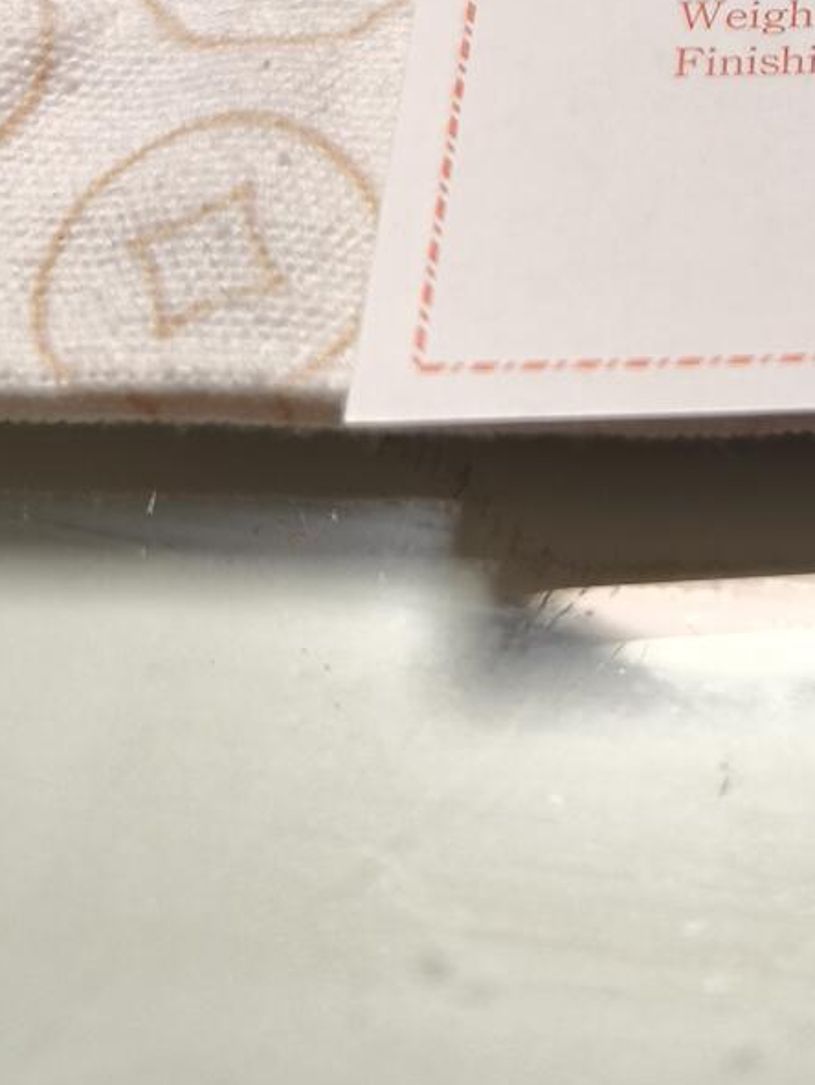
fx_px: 2195
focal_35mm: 70
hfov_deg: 19.1
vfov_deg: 23.5
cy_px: -431
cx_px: 1116
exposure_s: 1/100
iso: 64
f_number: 1.75
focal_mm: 8.67
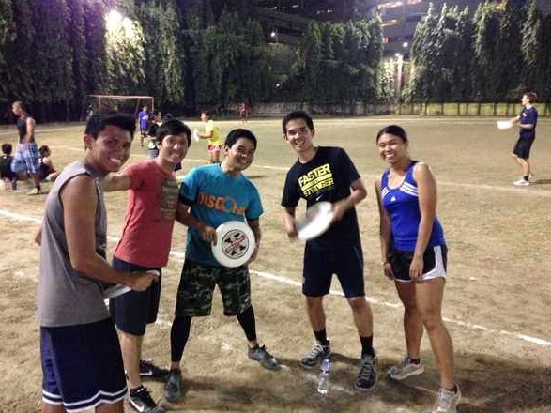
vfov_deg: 39.6
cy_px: 202
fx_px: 573
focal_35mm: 36
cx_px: 259
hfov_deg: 51.3
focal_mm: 4.12
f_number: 2.4
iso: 800
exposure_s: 1/15
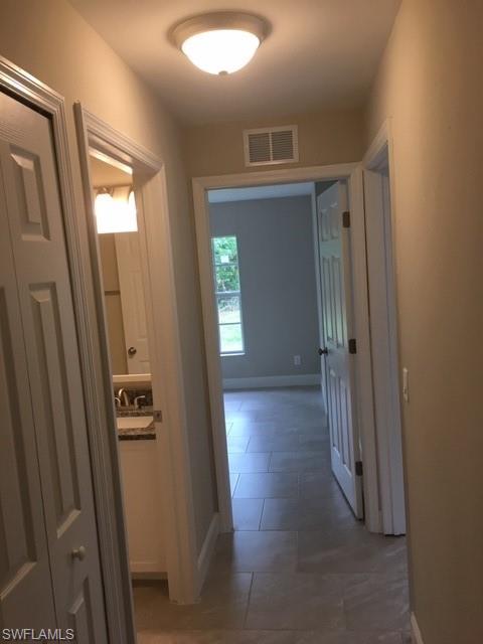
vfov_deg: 61.7
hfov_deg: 48.2
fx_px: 540
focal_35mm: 29
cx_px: 242
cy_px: 322
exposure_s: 1/33
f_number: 2.2
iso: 32
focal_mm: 4.15
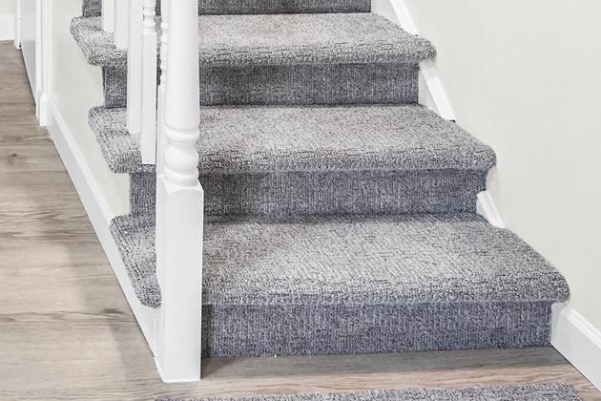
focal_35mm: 52
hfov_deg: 33.1
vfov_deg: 21.4
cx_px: -70
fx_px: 868
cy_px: -219
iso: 1600
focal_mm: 16
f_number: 4
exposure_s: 1/160
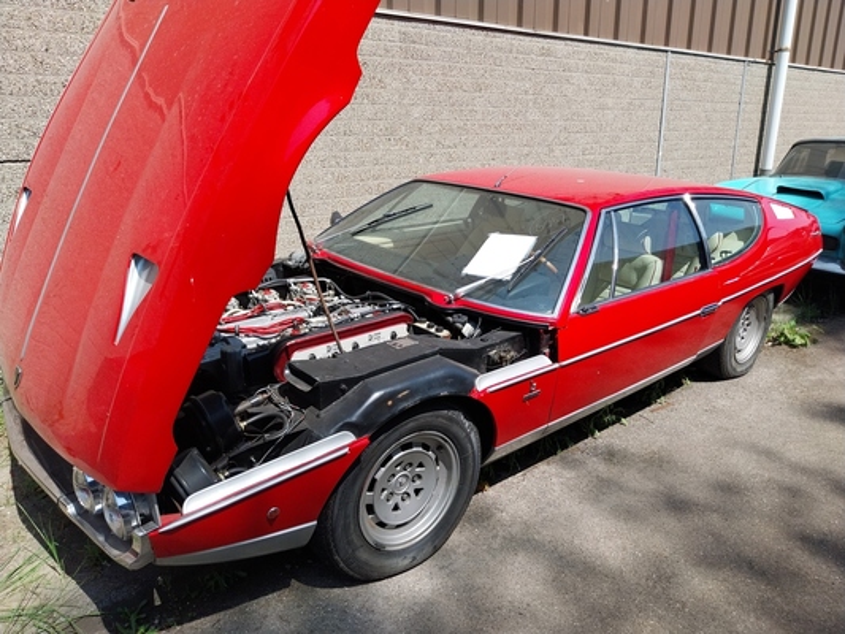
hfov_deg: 67.3
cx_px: 422
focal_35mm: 26
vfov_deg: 53.1
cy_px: 317
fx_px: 635
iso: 25
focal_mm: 4
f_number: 1.8
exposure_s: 1/703
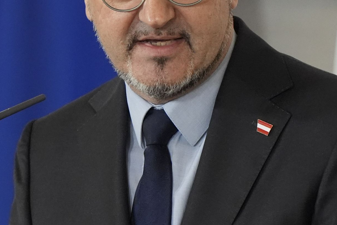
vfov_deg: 2.2
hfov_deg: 3.3
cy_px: 147
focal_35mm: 622
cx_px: 38
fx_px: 5823
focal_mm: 190
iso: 4000
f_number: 5.6
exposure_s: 1/250
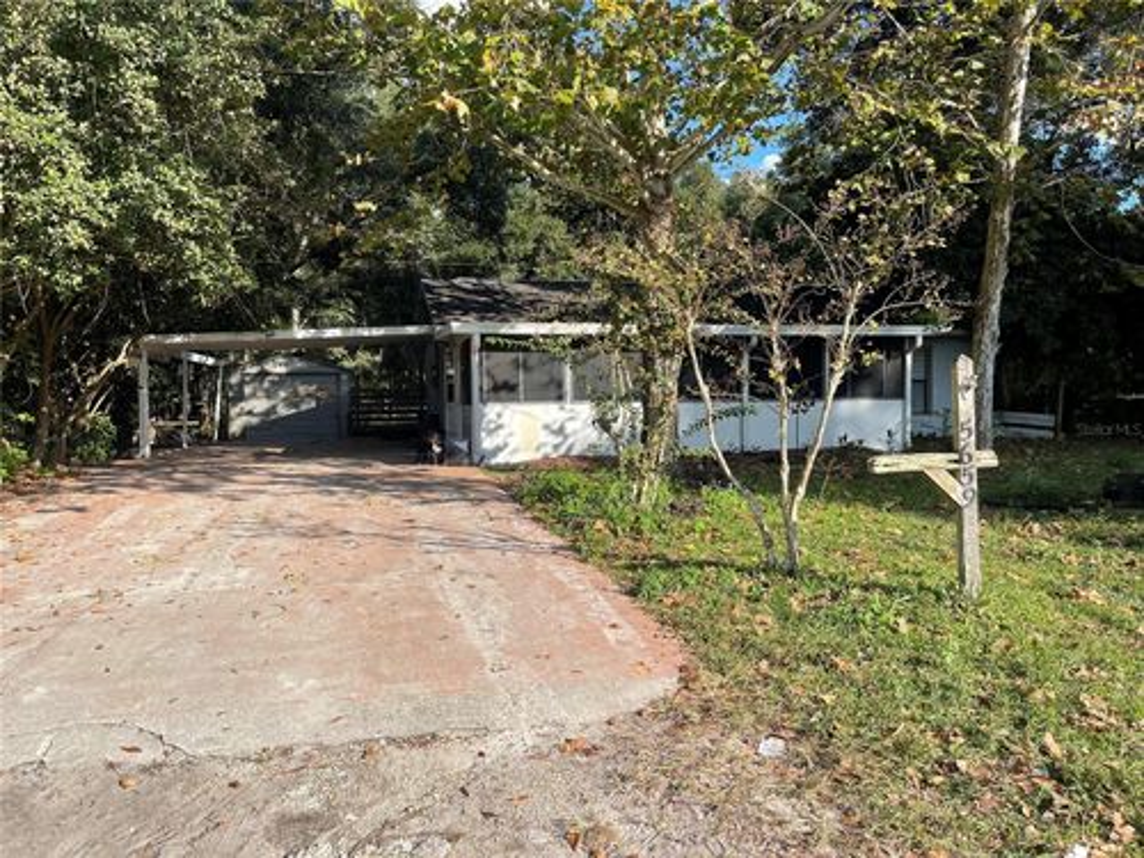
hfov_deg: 69.4
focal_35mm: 25
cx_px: 572
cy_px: 429
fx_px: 826
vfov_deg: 54.9
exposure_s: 1/1667
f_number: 1.6
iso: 32
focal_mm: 5.1
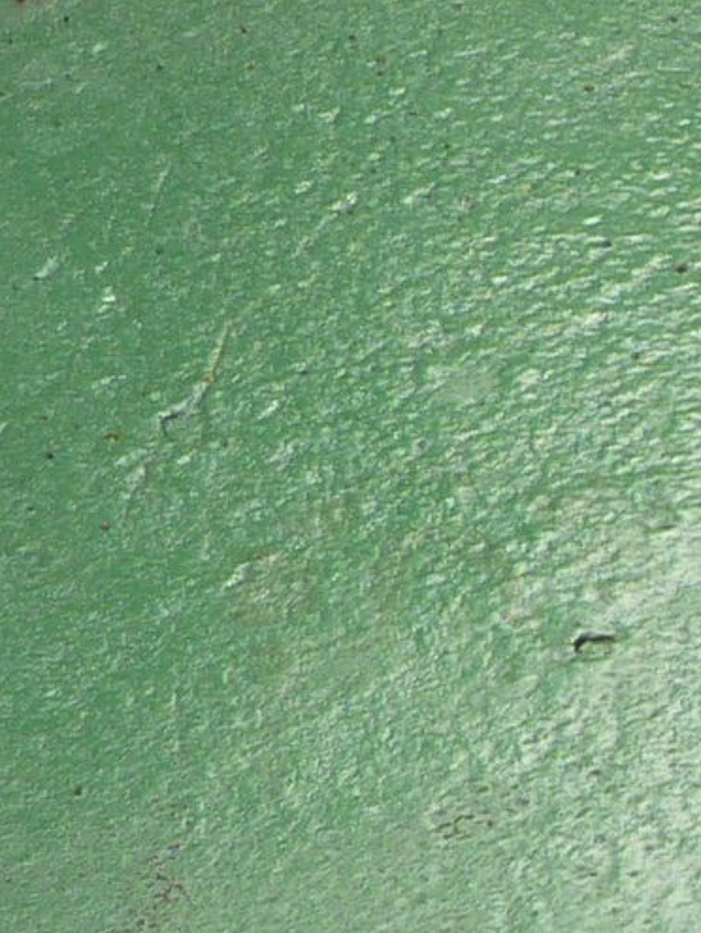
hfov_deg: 6.9
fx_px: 5016
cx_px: 2303
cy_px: 686
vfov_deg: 10.6
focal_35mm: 186
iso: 80
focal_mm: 6
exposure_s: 1/100
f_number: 2.8
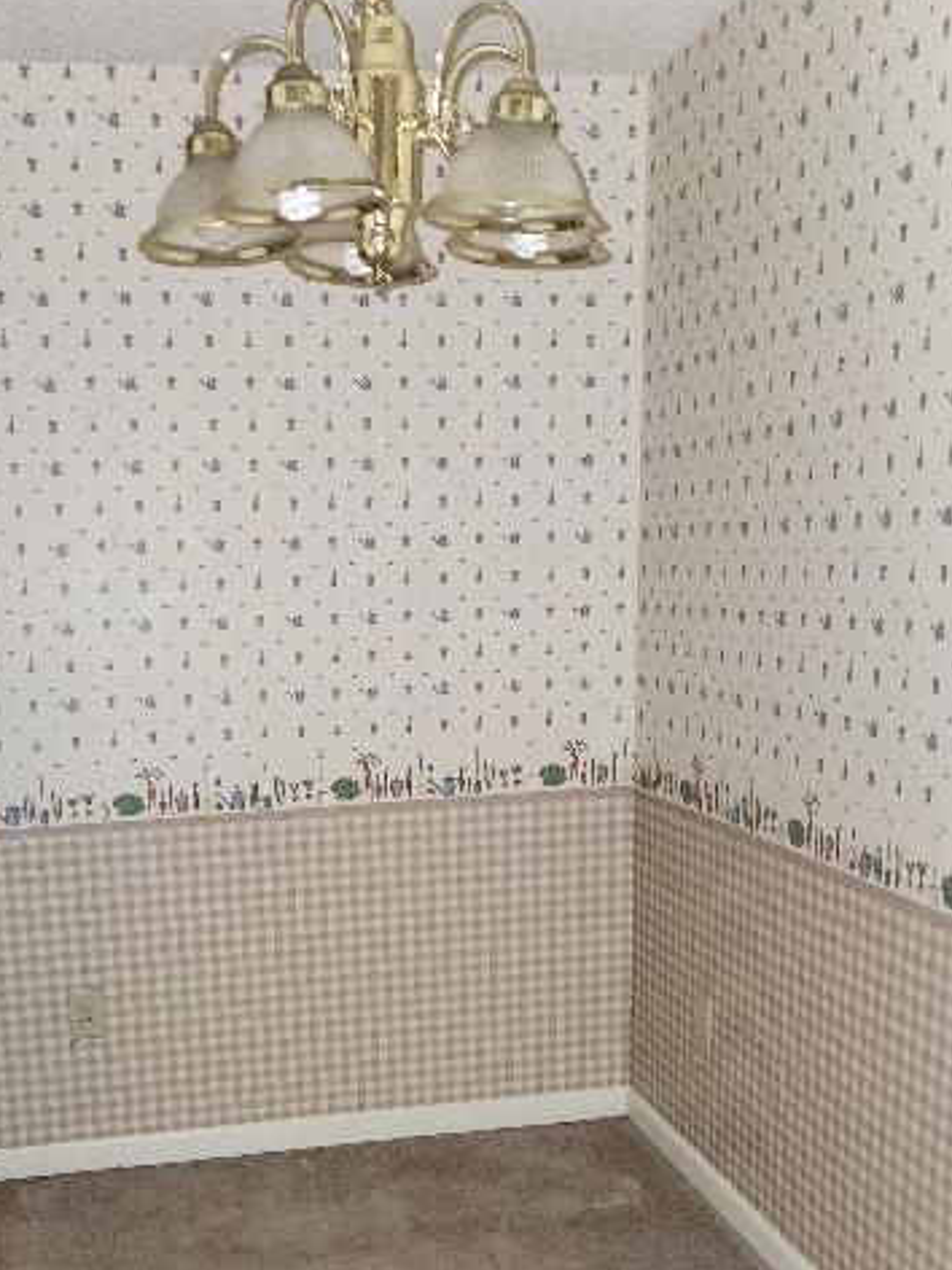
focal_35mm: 39
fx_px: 1430
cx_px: 360
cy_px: 888
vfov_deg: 46.8
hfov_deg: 36.6
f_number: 1.8
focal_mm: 5.4
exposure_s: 1/10
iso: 160
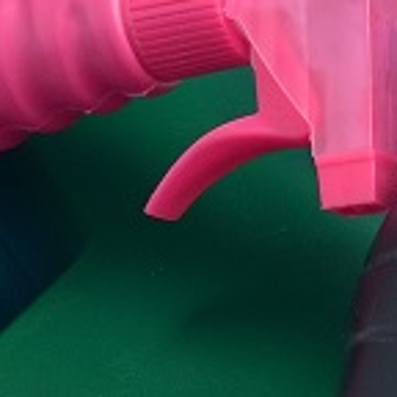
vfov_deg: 3.0
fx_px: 7629
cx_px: 102
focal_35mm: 588
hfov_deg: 3.0
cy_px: 922
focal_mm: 52
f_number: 4.5
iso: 100
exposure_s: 1/125
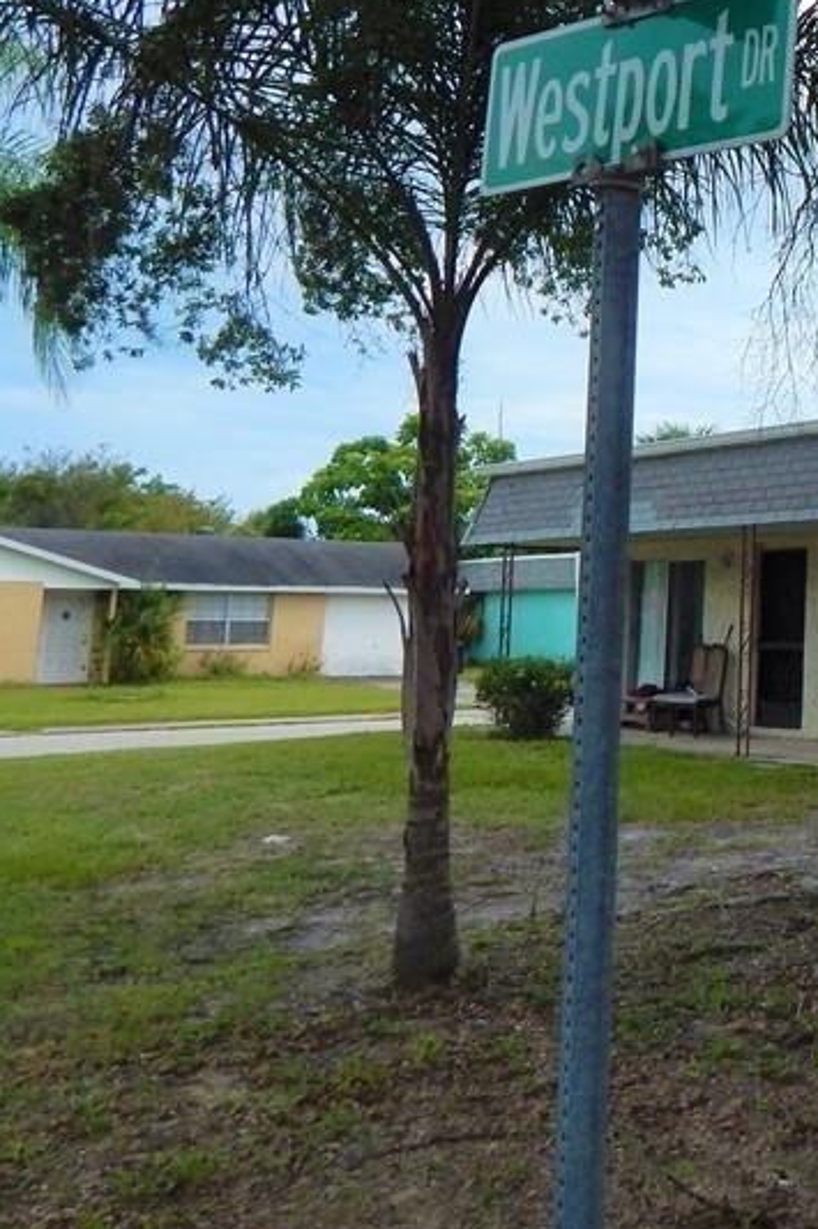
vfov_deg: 42.2
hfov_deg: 24.9
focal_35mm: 46
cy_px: 413
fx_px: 1569
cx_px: 1099
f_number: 3
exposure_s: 1/1500
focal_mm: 4
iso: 125
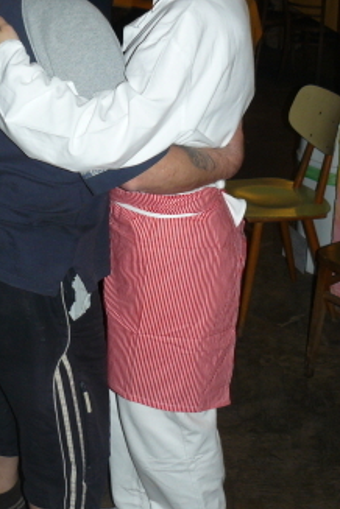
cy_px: 178
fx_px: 921
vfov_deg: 30.8
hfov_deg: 20.9
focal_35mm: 65
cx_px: 118
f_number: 2.8
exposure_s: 1/30
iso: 100
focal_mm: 6
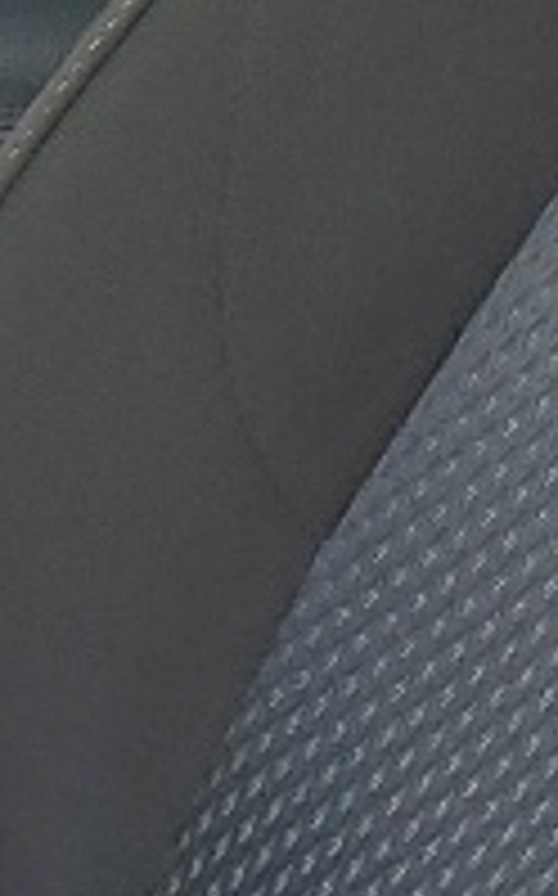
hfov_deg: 4.9
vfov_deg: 9.4
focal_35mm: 222
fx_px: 5413
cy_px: 297
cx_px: -2110
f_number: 1.5
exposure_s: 1/345
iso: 50
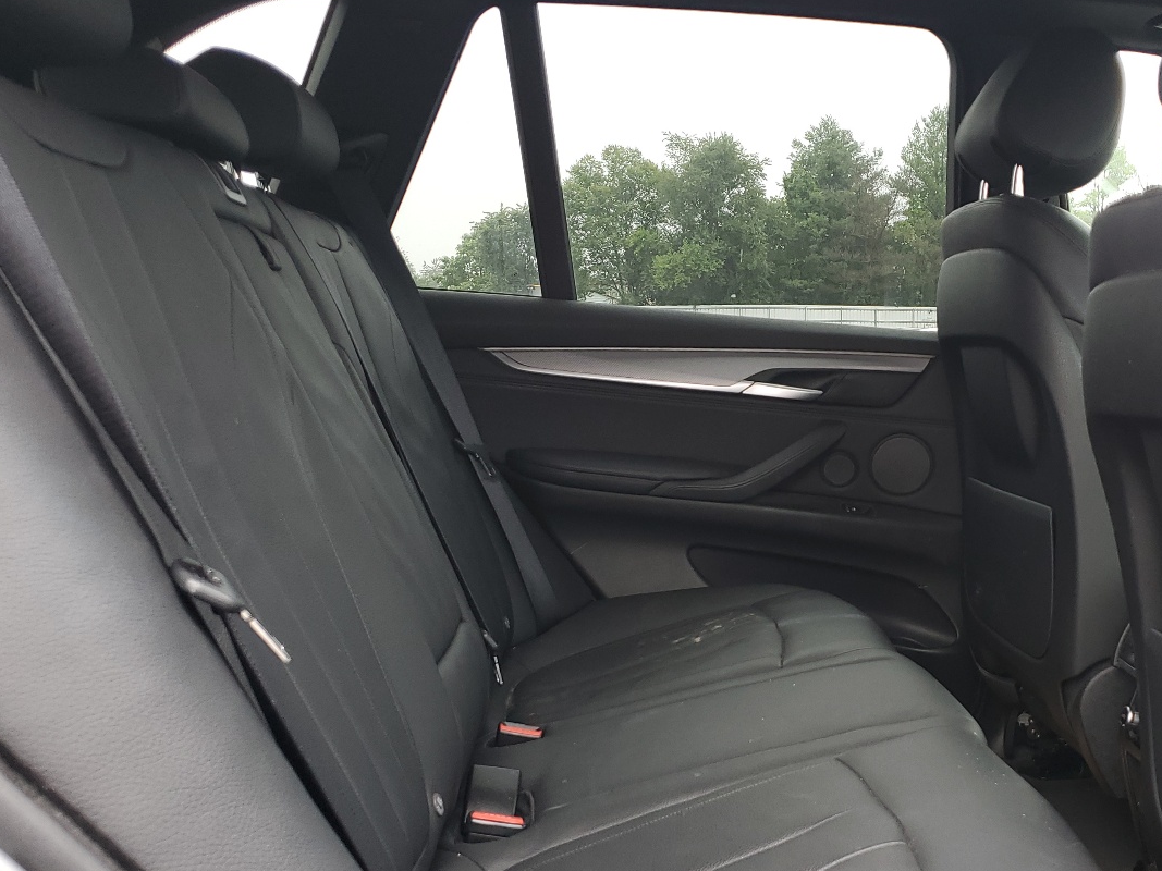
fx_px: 1309
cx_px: 843
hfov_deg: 46.5
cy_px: 556
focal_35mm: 39
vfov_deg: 36.6
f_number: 1.5
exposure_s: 1/60.2
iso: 53
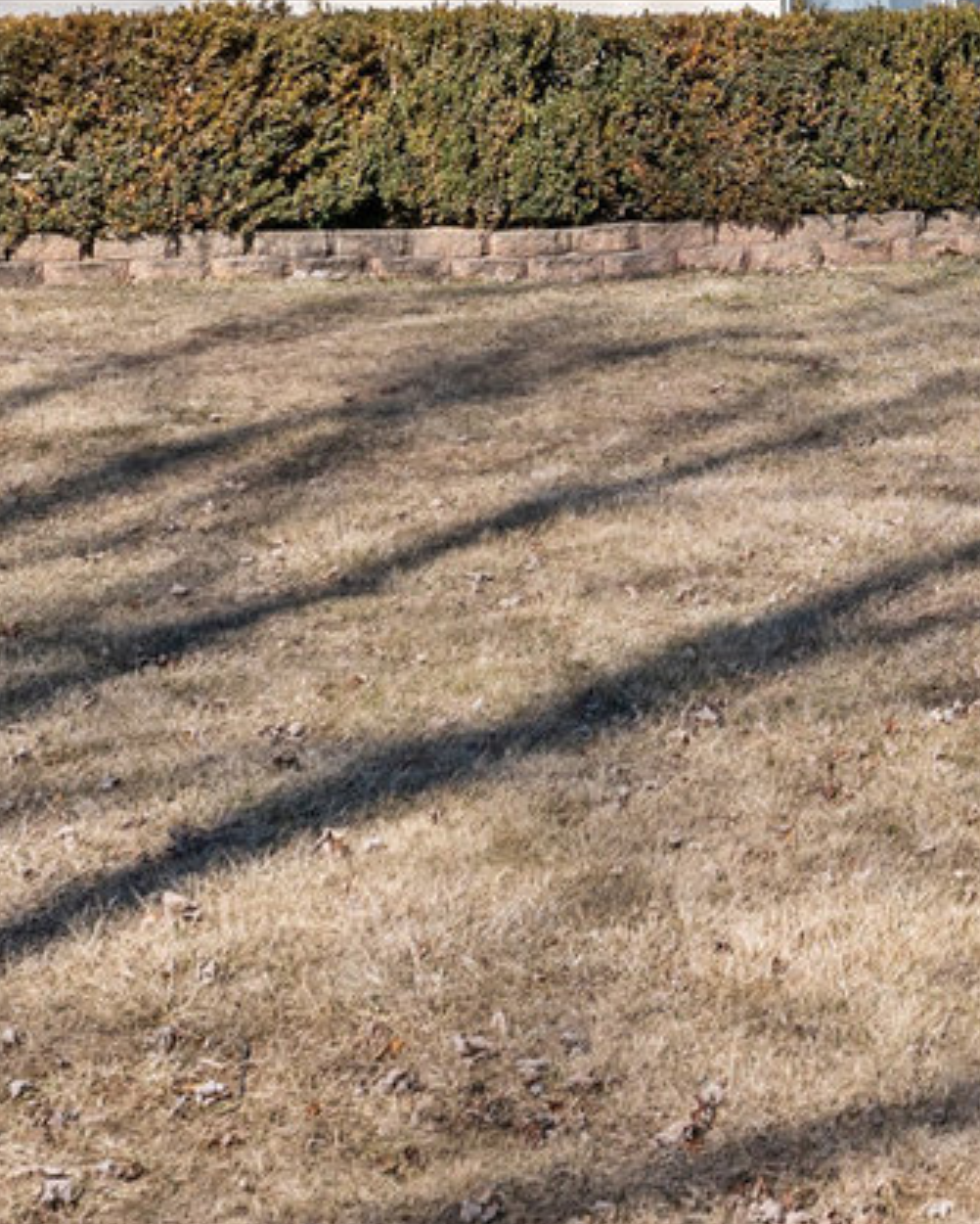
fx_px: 3695
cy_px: -220
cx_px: 1403
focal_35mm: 102
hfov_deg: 14.3
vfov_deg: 17.9
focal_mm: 28
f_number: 8
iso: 400
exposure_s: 1/1250
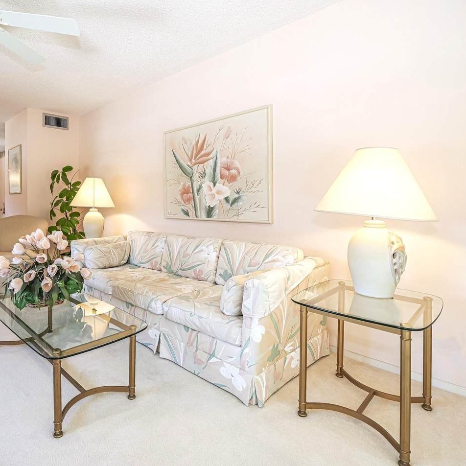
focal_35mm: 19
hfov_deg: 75.5
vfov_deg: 77.7
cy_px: 233
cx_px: 159
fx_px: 289
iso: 200
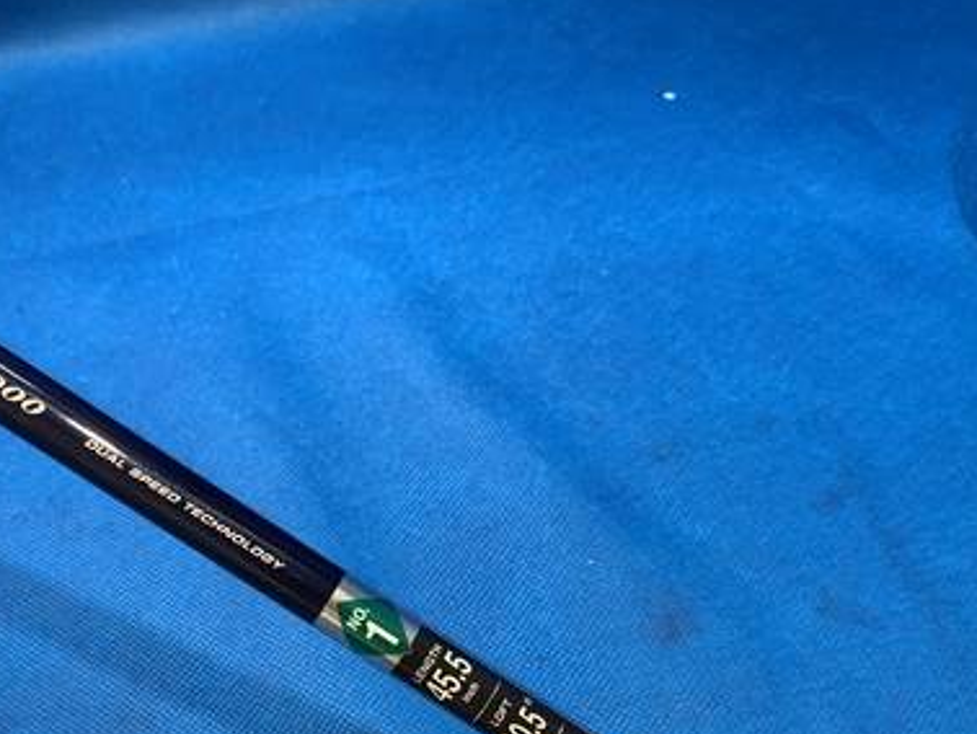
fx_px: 1243
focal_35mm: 44
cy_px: 566
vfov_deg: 32.2
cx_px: 258
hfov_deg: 41.8
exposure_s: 1/60
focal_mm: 4.25
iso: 100
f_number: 1.8
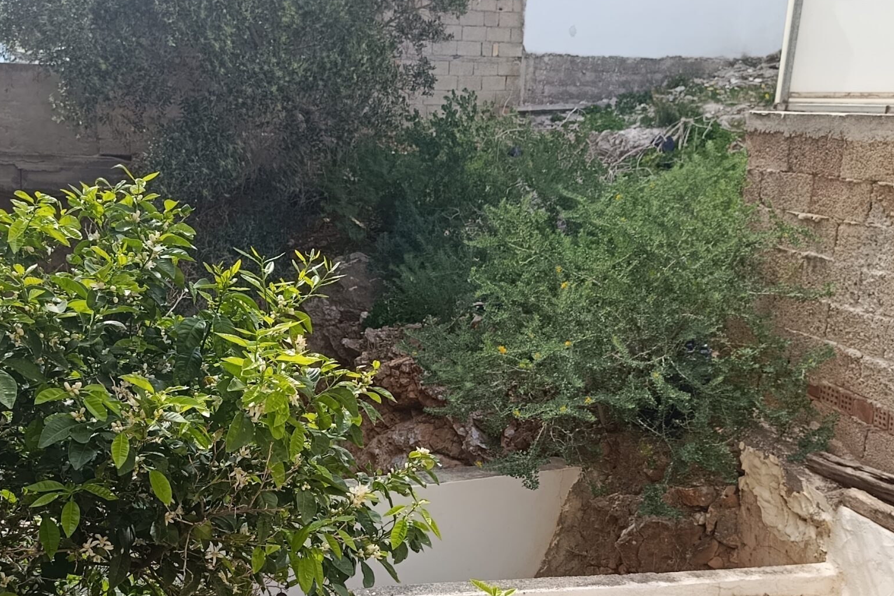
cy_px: 405
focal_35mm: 40
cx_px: 367
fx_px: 993
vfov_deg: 33.1
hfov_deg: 48.2
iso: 50
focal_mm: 6.11
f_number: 1.65
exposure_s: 1/257
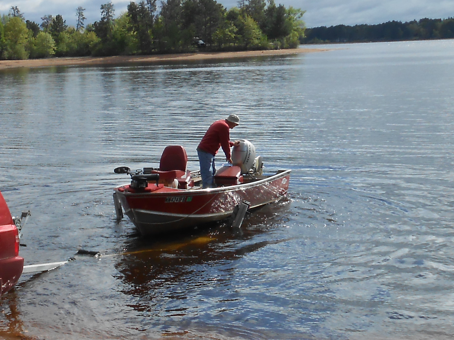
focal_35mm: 67
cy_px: 217
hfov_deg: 27.7
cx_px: 31
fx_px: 879
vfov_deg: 21.9
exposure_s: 1/1000
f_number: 3.5
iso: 80
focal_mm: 4.6
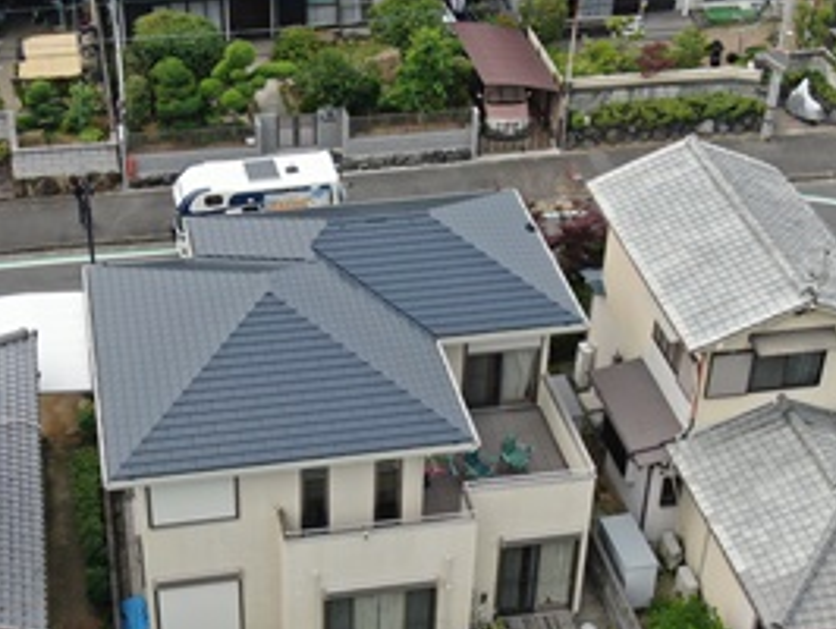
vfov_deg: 23.2
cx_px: 343
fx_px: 1523
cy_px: 403
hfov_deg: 30.6
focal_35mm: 63
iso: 100
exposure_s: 1/240
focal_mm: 8.6
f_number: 3.8
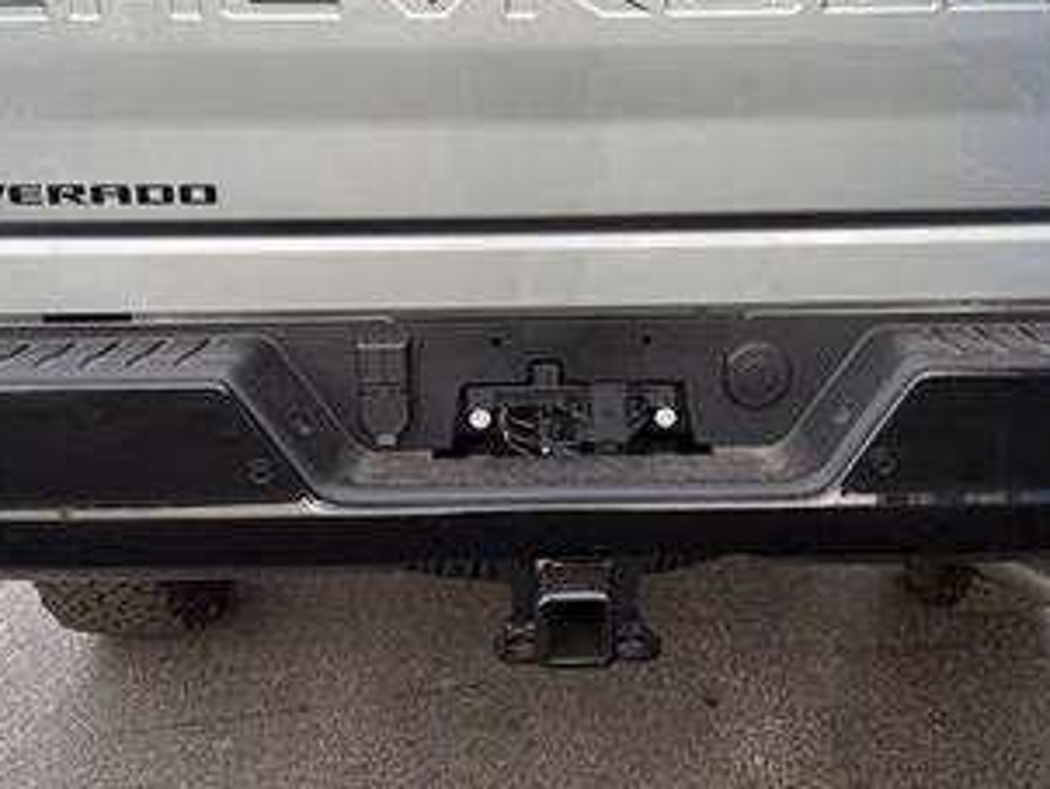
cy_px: 254
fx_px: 1214
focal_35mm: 40
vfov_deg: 35.6
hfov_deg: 46.7
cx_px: 581
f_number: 1.78
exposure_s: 1/367
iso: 80
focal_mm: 6.76
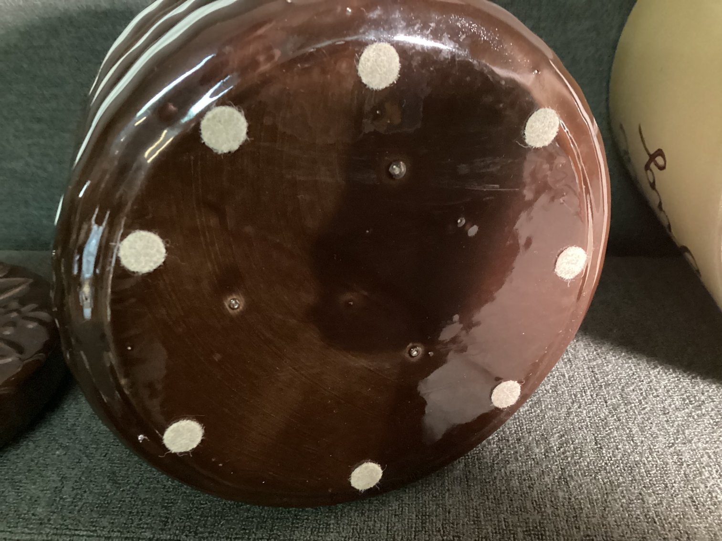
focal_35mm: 31
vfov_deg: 45.4
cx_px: 361
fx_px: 647
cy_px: 270
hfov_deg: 58.3
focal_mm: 3.3
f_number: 2.4
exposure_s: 1/15
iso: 640
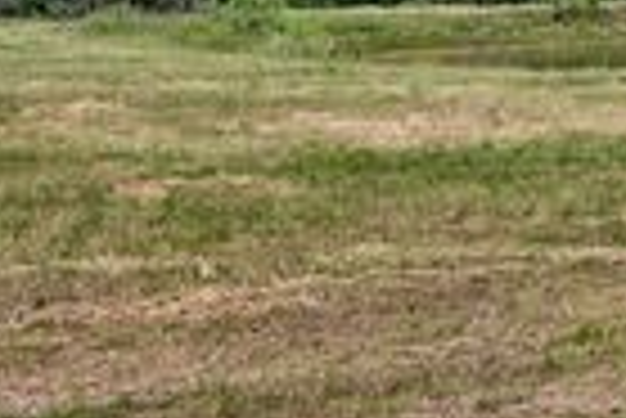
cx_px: 874
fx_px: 1880
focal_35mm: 108
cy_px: -7
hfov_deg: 17.4
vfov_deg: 12.6
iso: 100
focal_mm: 30
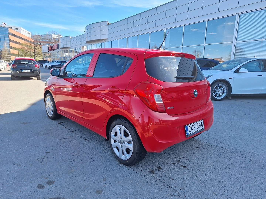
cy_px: 100
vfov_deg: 58.9
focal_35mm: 23
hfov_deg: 73.9
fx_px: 177
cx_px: 133
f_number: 1.8
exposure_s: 1/802
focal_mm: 5.54
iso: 40
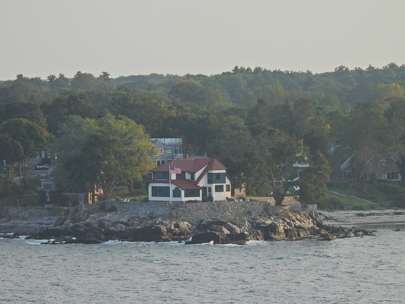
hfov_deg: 7.6
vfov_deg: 5.7
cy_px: 152
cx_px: 202
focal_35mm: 260
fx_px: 3042
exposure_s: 1/400
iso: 100
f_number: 4.5
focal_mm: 46.4
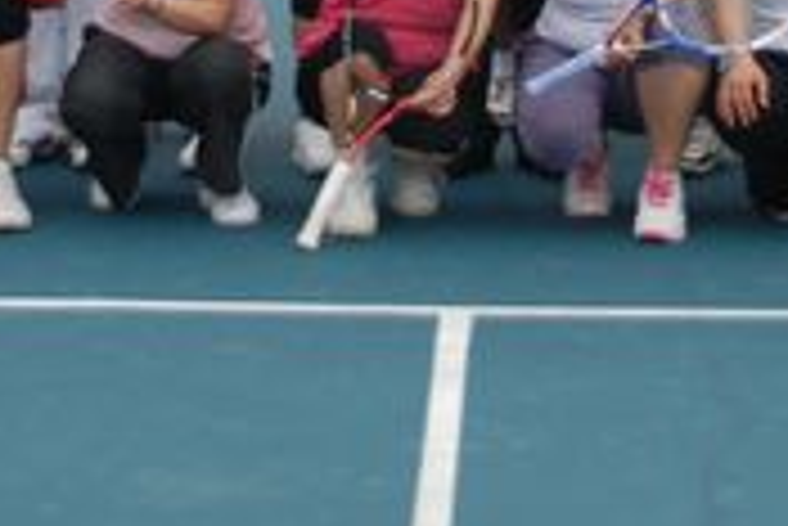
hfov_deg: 12.0
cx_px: 428
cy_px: -378
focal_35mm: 171
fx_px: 3752
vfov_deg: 7.8
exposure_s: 1/100
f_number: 4
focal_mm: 25
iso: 250
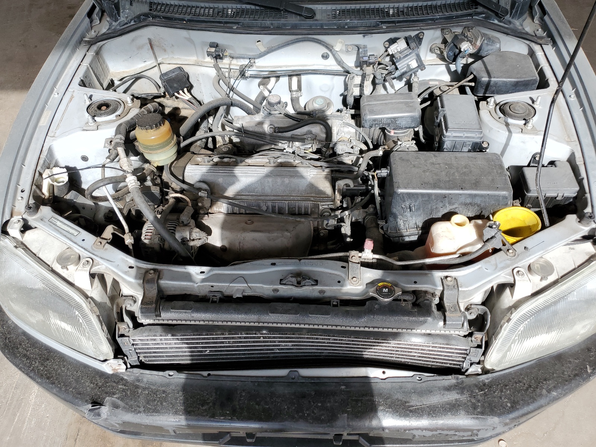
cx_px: 298
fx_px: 448
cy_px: 224
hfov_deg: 67.3
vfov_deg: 53.1
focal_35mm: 26
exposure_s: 1/1429
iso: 50
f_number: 1.5
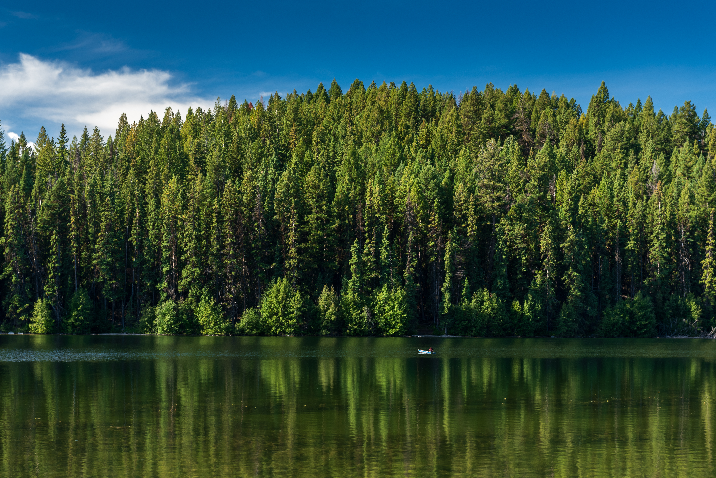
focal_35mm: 70
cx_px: 358
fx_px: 1393
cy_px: 239
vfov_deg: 19.5
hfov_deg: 28.8
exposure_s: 1/125
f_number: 6.3
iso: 160
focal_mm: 70
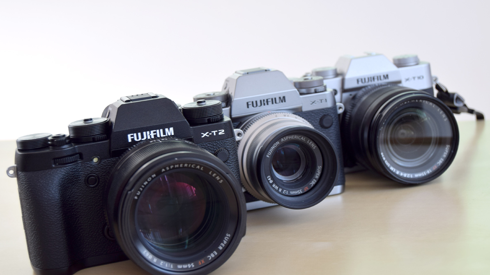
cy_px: 143
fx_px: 1026
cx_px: 244
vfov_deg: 15.3
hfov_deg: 26.9
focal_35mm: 79
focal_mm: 50
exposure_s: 1/20
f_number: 5.6
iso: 200
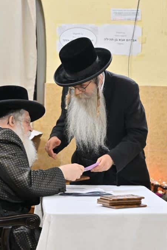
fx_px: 821
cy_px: 125
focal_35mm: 118
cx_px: 86
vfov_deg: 17.4
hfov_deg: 11.6
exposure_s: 1/160
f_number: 4
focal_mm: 78
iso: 1250
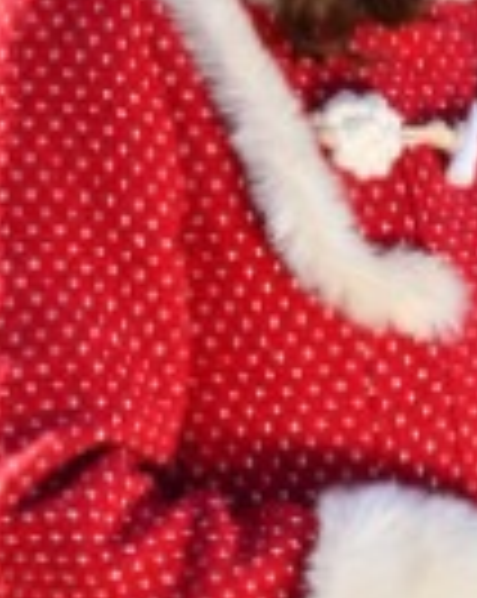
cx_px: 340
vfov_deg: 4.7
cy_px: 103
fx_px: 7216
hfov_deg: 3.8
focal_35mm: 408
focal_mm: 86
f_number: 8
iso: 100
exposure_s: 1/80
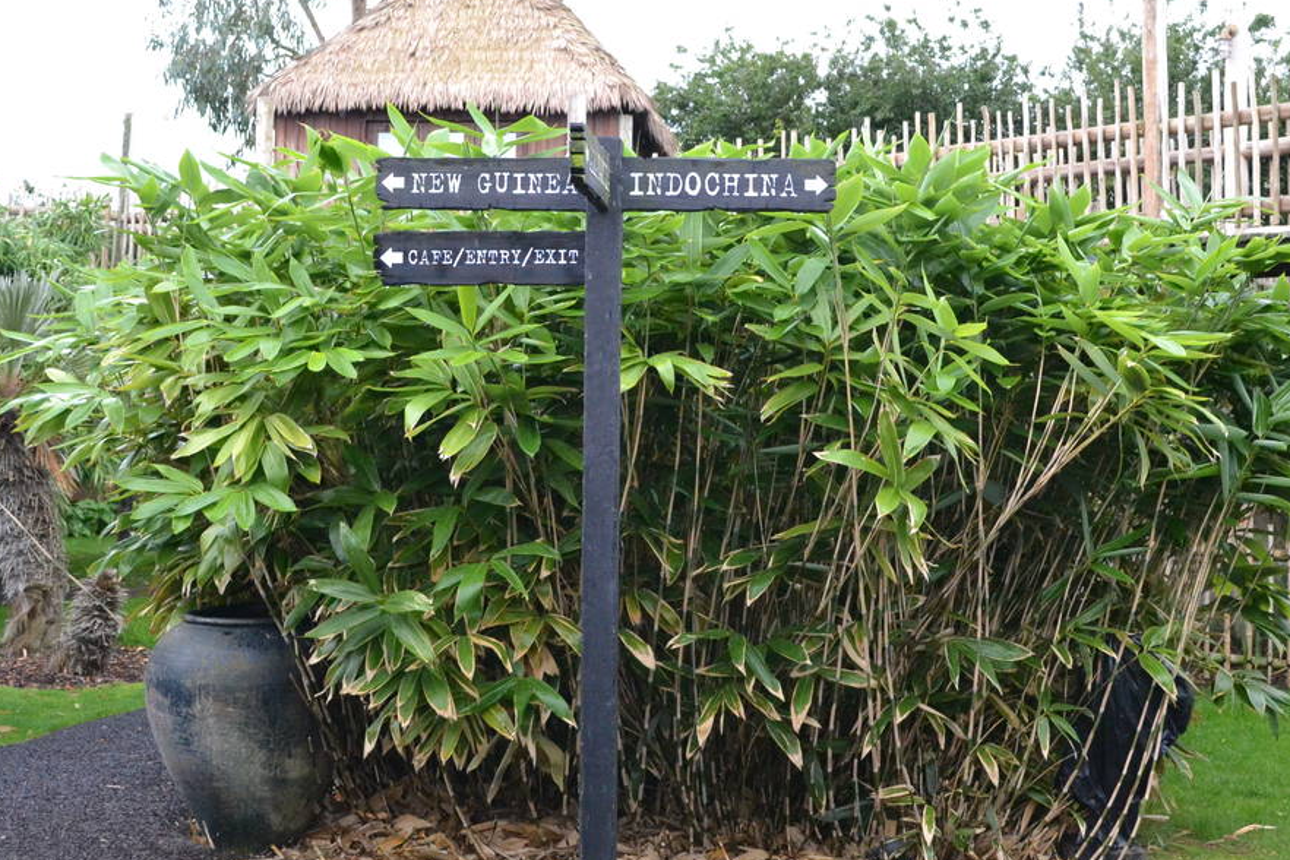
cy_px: 325
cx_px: 717
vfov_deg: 27.4
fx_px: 1756
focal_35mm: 49
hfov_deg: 40.3
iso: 1400
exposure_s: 1/500
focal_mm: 18
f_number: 3.5
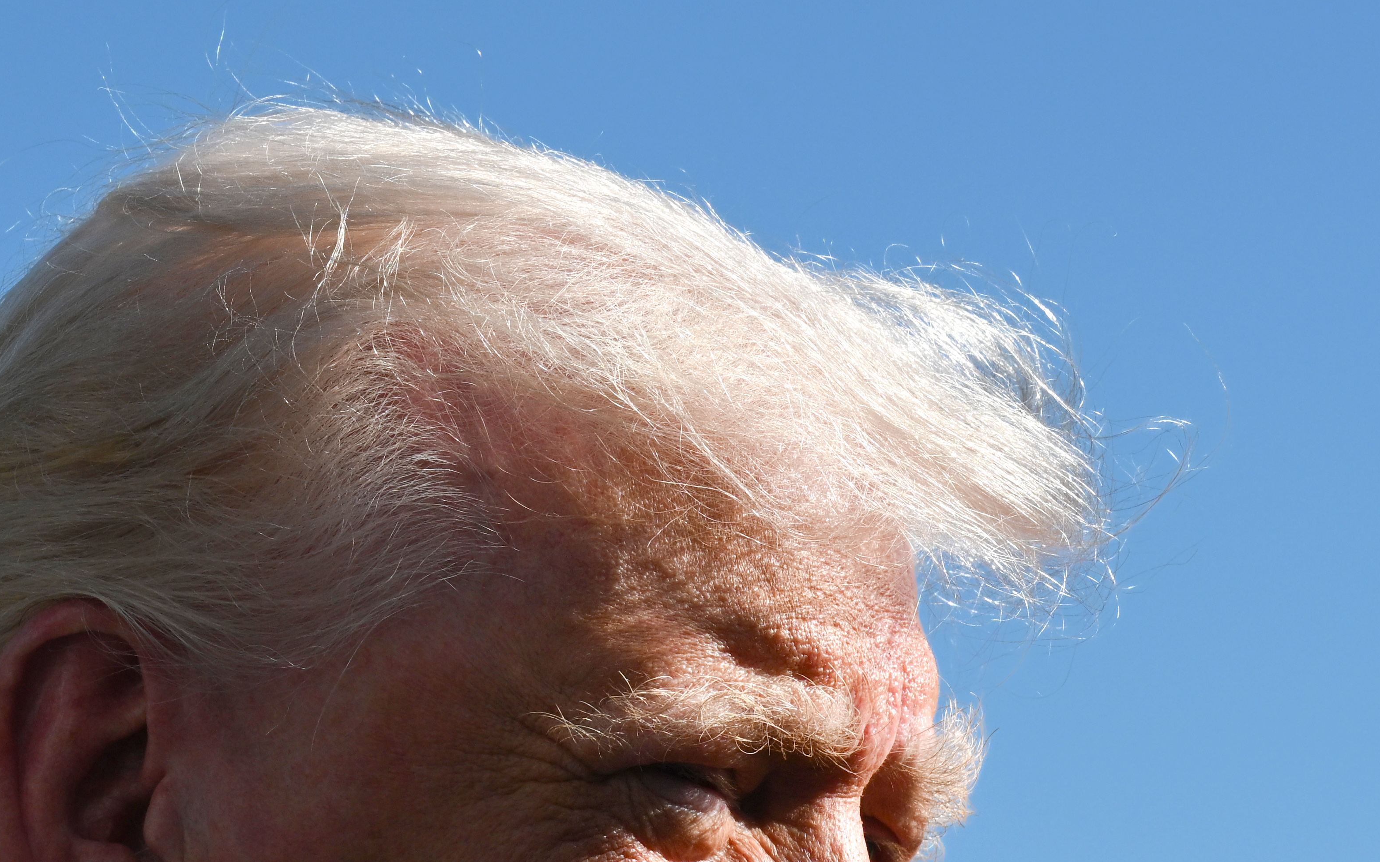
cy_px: 973
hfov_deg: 7.1
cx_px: 1050
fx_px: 11132
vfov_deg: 4.4
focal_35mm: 296
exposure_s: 1/800
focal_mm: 110
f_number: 11
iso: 400
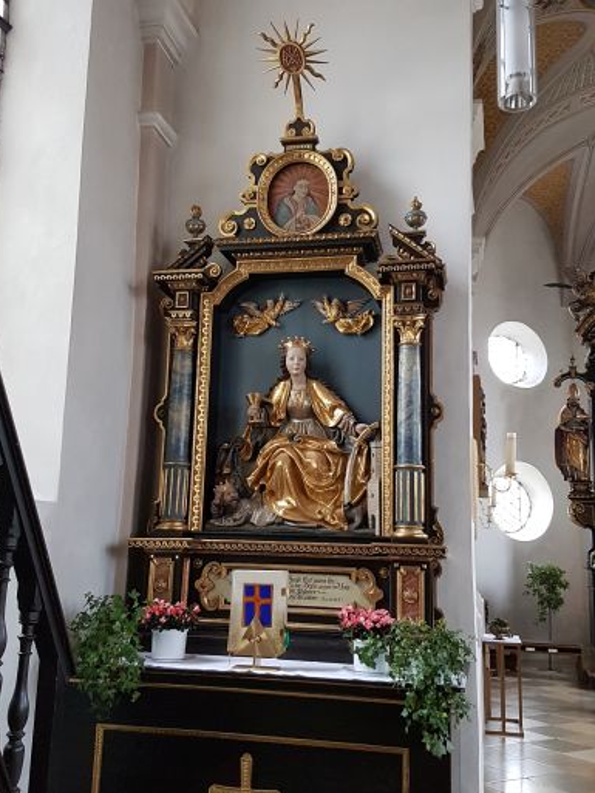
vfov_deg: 65.3
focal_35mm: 27
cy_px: 387
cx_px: 287
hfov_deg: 51.4
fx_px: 619
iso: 200
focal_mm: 4.2
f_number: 1.7
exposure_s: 1/25
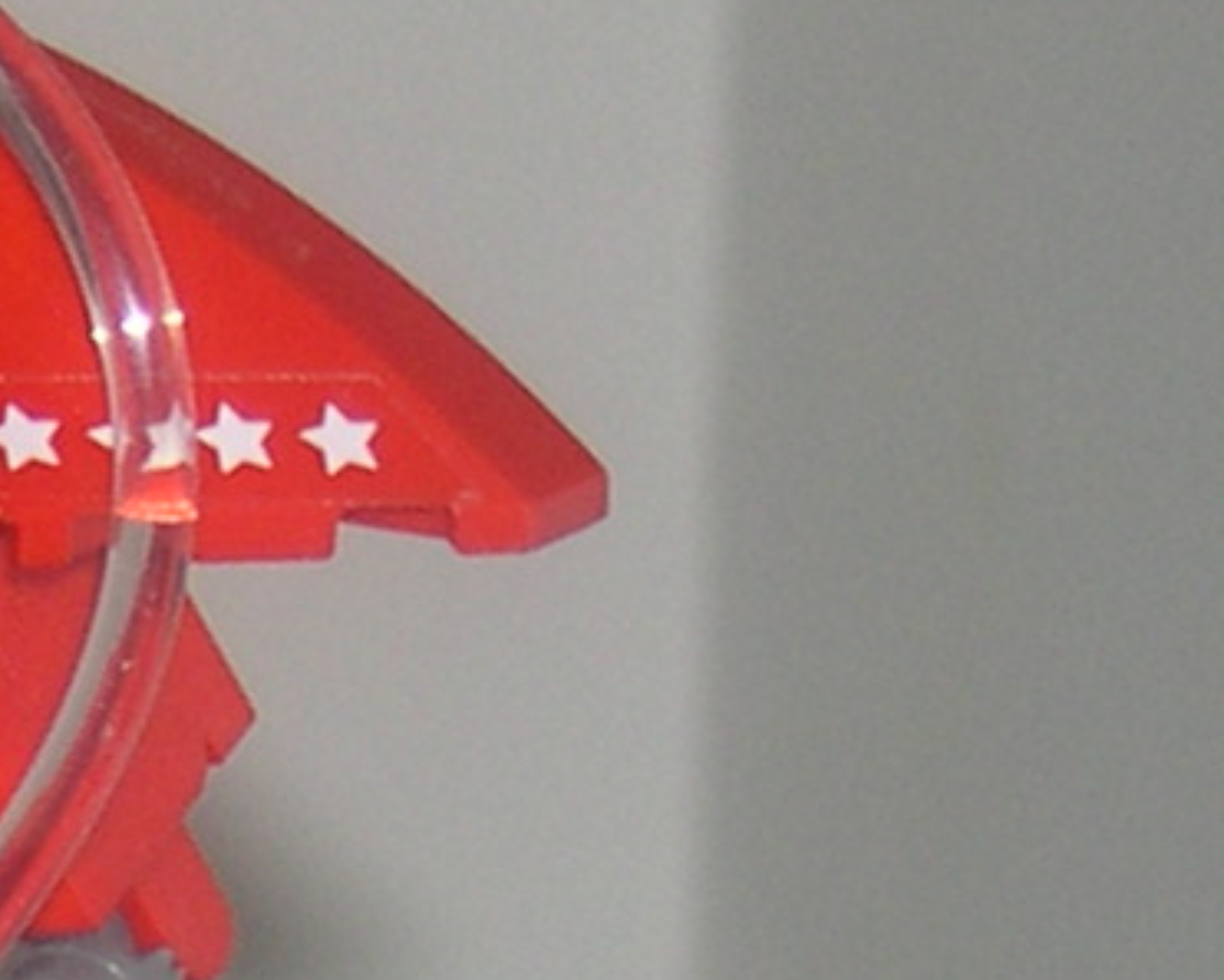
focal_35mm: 550
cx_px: -1534
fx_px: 19929
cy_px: 1673
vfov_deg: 2.8
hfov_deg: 3.5
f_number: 4.5
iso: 100
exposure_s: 1/60
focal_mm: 19.5
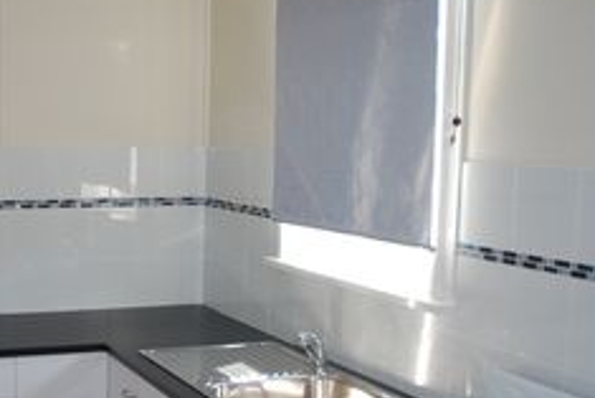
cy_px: 280
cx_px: 86
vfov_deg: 24.9
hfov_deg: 35.2
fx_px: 893
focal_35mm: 54
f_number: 3.5
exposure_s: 1/60
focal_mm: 18
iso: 200
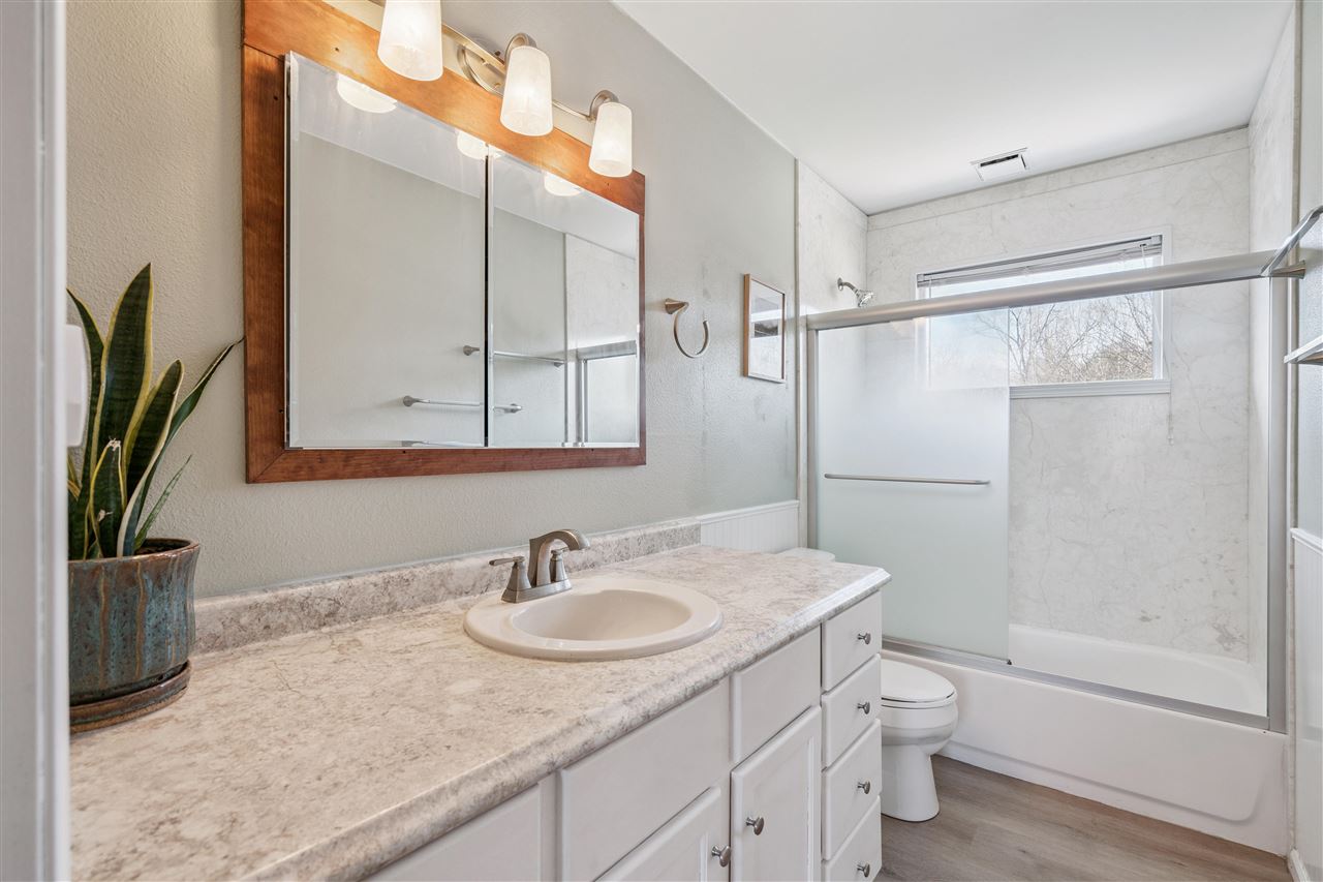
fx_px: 588
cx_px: 662
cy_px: 441
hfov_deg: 96.7
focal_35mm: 16
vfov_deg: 73.7
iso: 400
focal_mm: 16
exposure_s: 1/40
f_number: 8
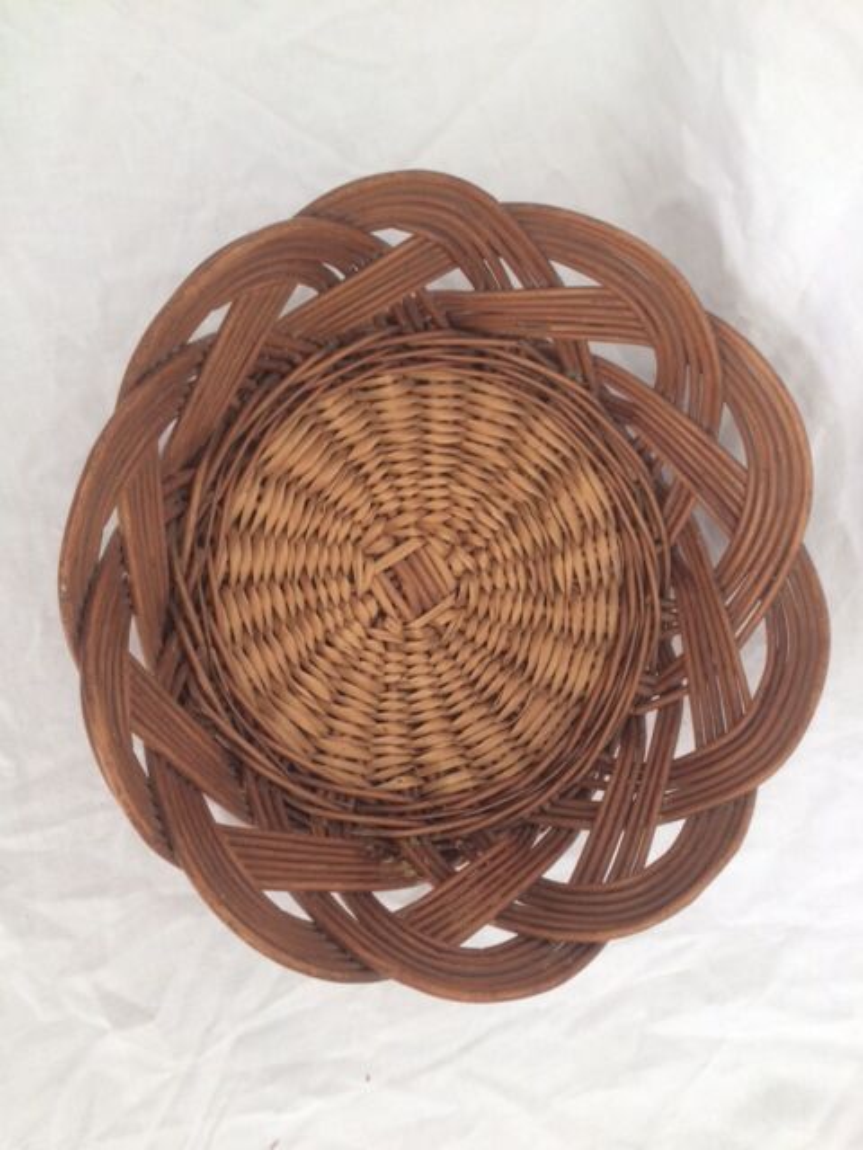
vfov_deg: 61.7
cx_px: 432
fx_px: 964
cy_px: 575
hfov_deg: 48.2
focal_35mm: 29
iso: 40
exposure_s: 1/50
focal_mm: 4.15
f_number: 2.2
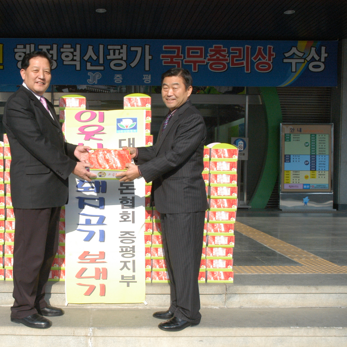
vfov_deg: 39.2
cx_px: 104
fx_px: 488
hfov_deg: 38.5
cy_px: 176
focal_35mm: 43
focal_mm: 22
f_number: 10
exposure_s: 1/350
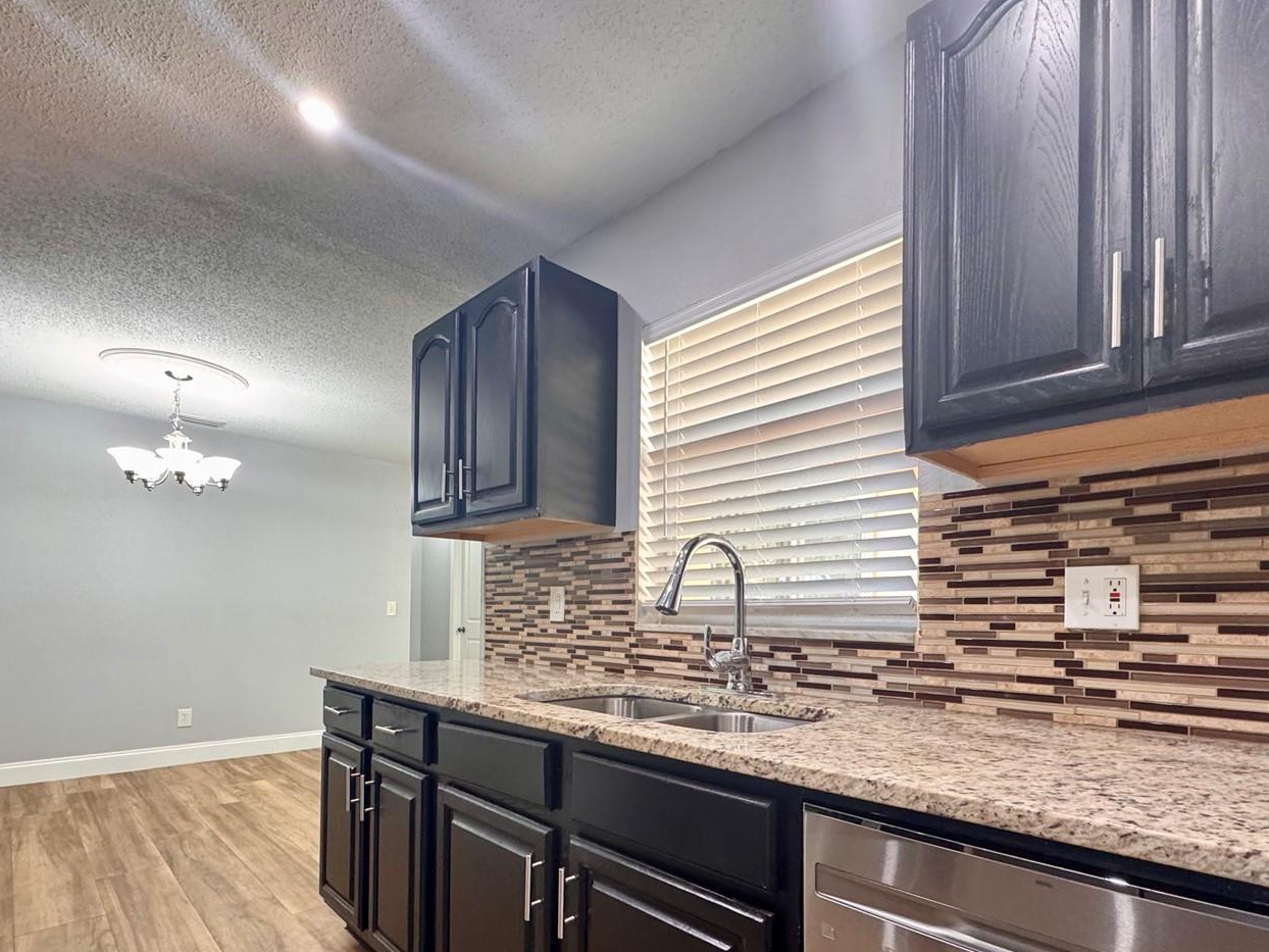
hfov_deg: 87.5
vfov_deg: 70.2
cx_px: 692
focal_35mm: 18
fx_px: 660
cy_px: 608
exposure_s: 1/60
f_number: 2.2
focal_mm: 2.22
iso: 640
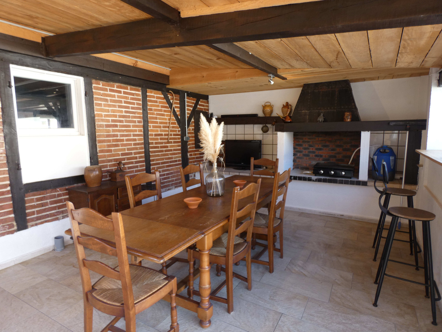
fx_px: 255
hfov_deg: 81.7
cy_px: 166
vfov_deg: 66.0
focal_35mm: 20
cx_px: 221
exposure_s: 1/60
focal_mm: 3.6
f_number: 2.8
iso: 125
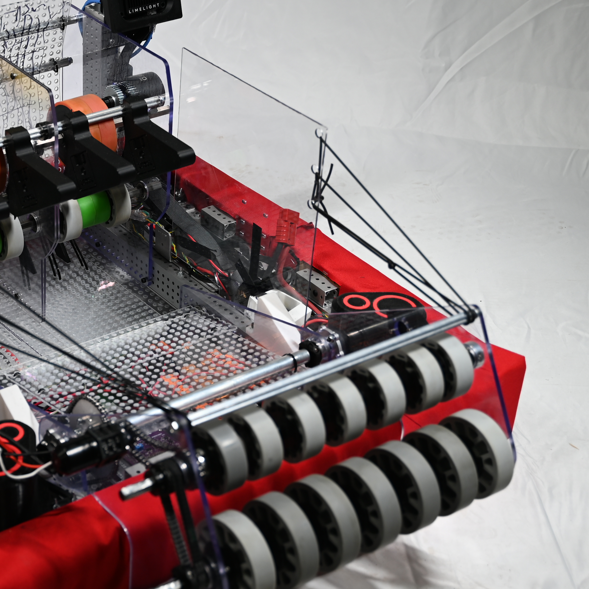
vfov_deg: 23.7
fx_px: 1405
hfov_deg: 23.1
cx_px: 75
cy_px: 258
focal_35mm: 73
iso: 125
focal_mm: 35
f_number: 2.8
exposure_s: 1/40
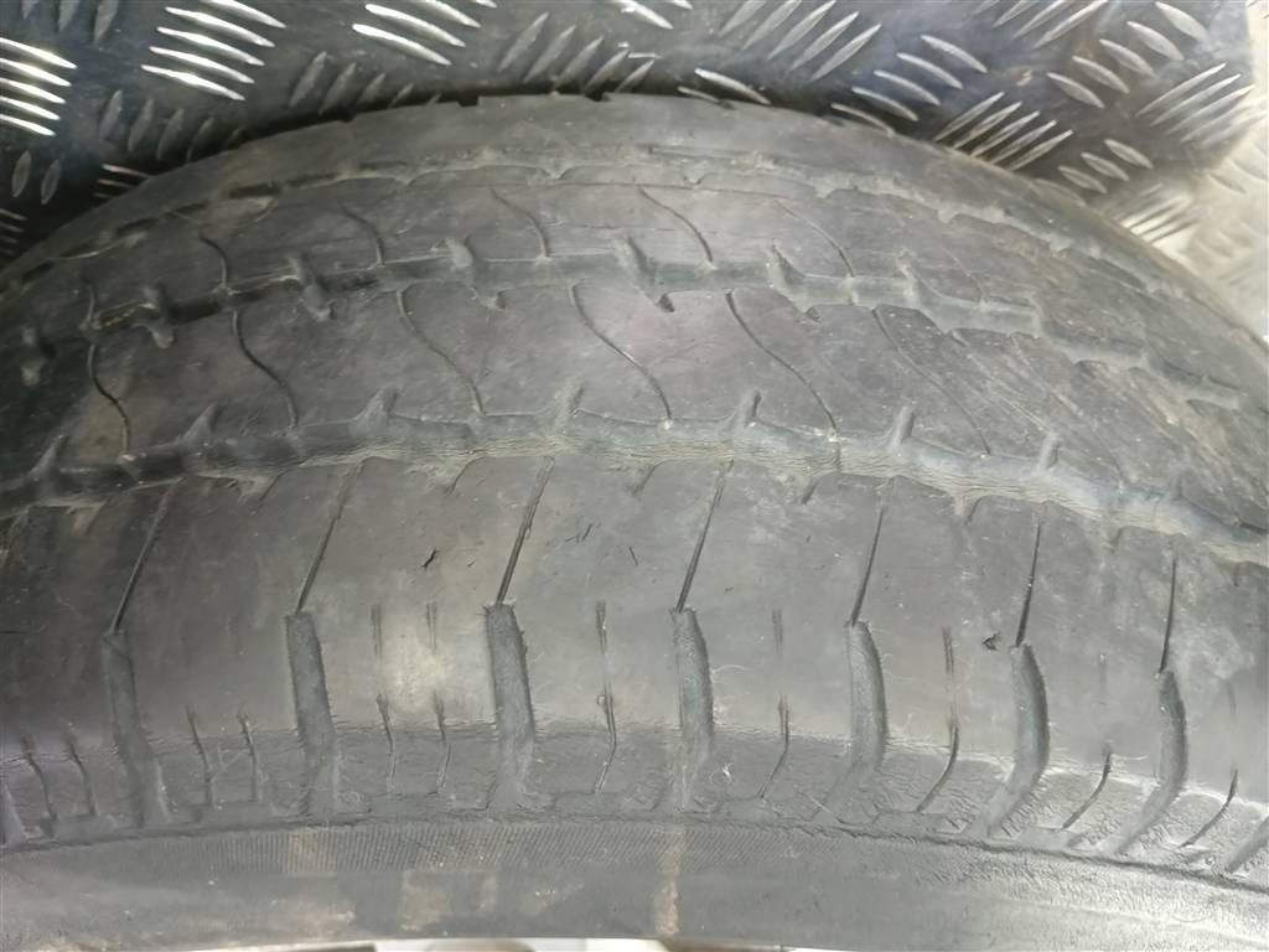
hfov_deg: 65.3
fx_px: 990
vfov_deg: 51.4
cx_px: 634
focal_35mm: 27
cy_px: 476
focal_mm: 4.11
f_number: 1.6
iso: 616
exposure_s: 1/25
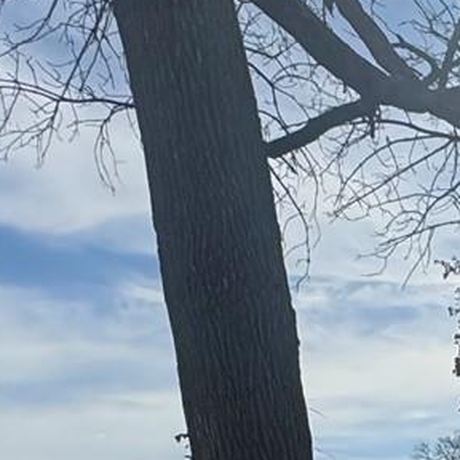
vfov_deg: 16.3
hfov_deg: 16.7
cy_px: 848
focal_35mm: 88
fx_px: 1323
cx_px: 808
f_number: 2.2
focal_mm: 2.22
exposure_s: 1/3906
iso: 50
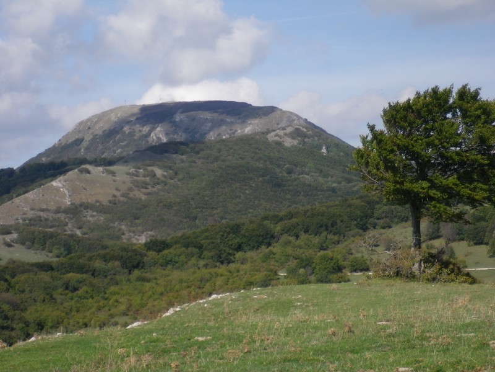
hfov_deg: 19.4
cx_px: 248
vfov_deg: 14.6
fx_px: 1444
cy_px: 186
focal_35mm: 101
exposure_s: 1/640
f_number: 4.8
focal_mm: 18.27
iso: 100
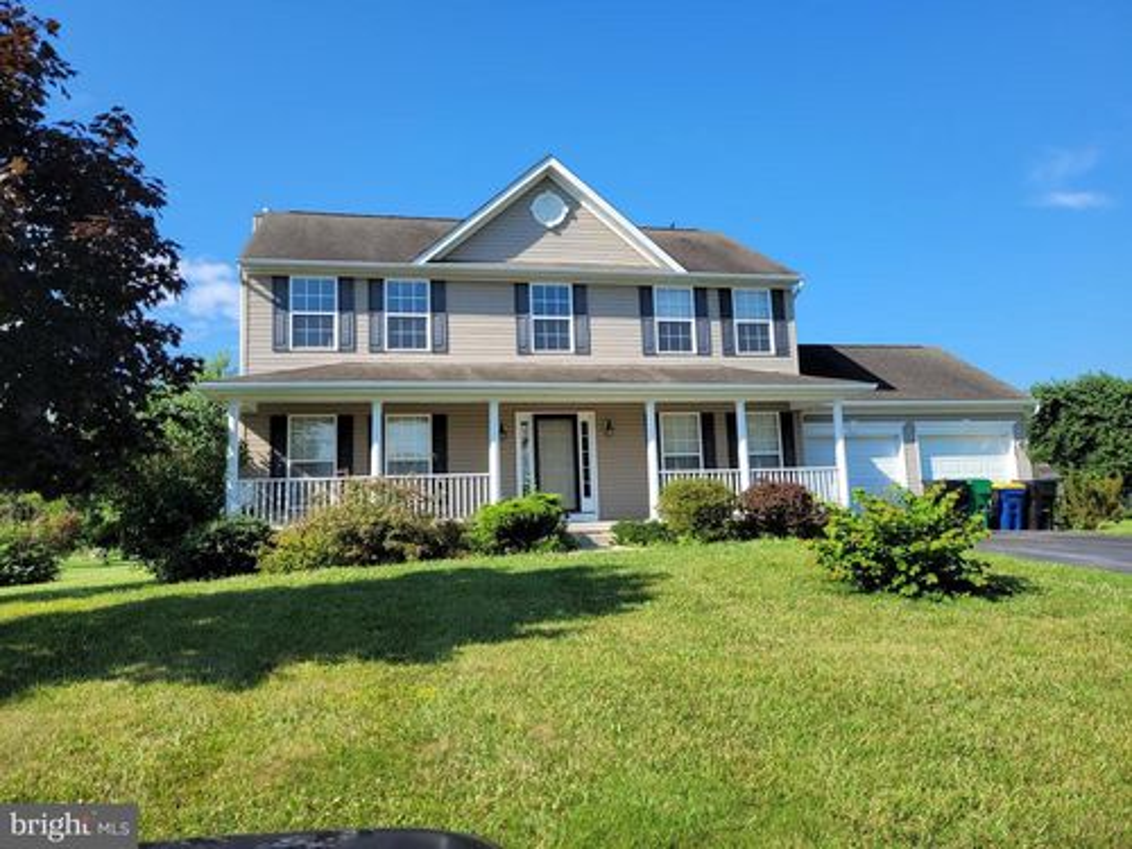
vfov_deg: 53.1
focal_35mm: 26
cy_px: 424
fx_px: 850
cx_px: 566
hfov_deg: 67.3
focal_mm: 5.4
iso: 40
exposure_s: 1/1718
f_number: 1.8
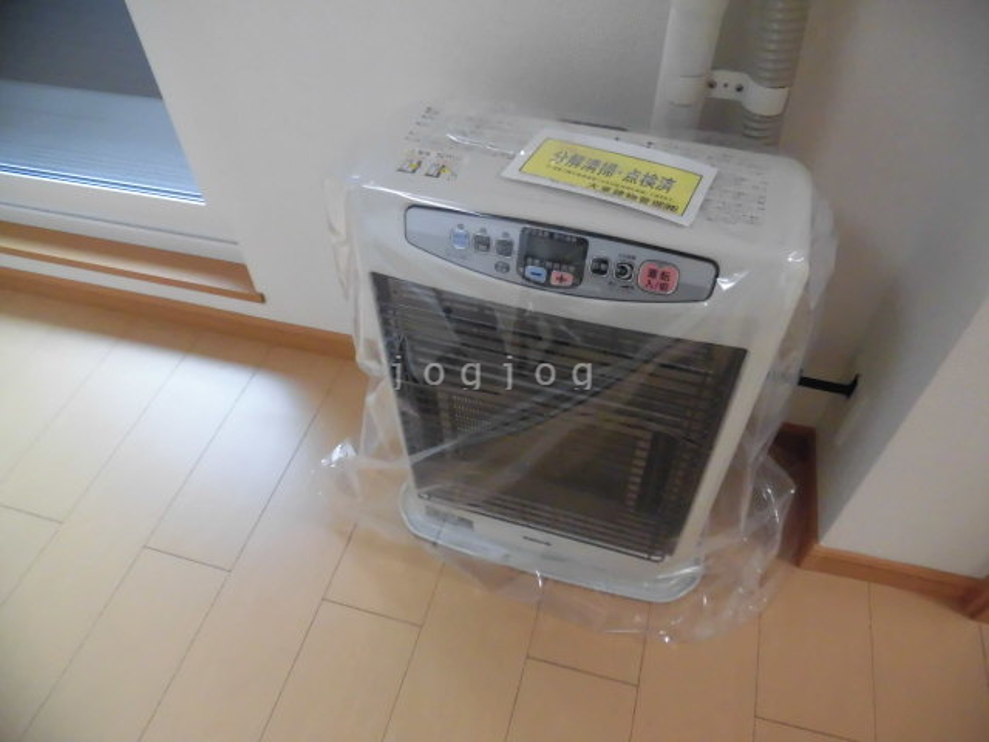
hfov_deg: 71.6
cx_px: 494
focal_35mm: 24
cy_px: 371
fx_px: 686
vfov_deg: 56.8
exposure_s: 1/100
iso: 800
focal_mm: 4.3
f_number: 3.1
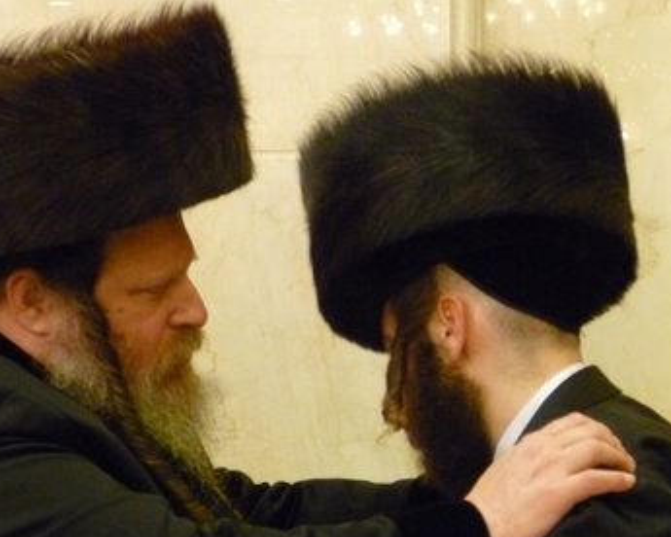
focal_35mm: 205
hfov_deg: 9.4
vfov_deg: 7.5
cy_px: 317
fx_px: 4071
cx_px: 280
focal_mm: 26.9
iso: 1000
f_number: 5.2
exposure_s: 1/20
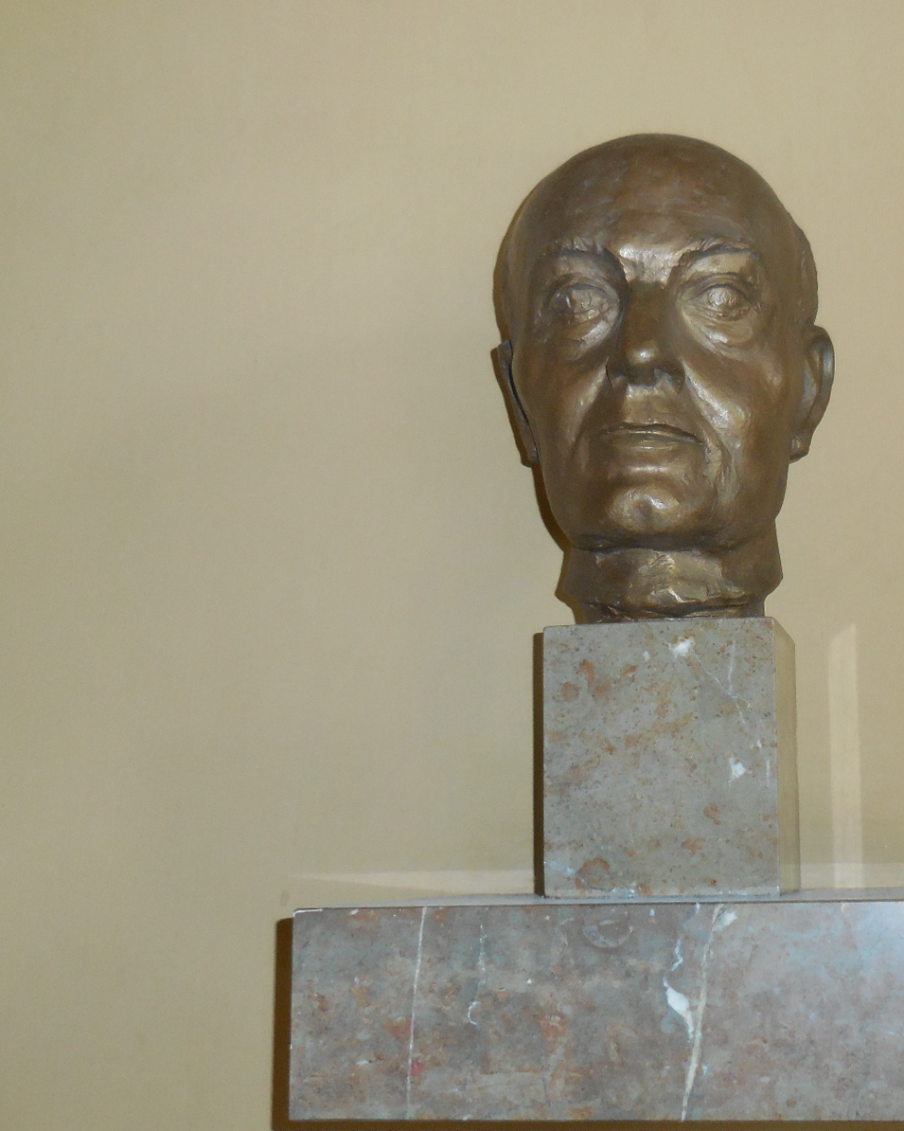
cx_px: 742
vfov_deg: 36.7
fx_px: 1706
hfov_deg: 28.9
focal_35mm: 51
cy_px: 566
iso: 450
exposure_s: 1/30
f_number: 3.9
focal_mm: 7
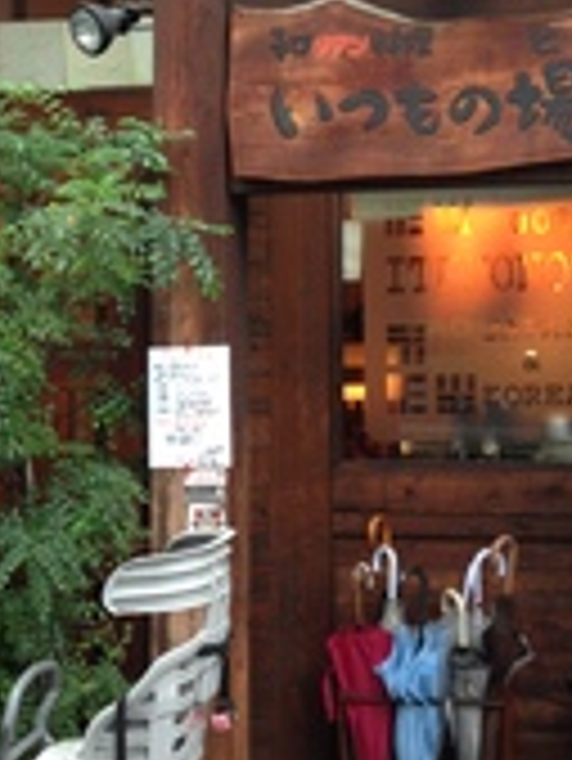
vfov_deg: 24.9
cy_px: 261
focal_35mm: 78
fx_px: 1716
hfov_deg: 18.9
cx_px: 302
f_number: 2.4
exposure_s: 1/20
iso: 64
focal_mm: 4.12
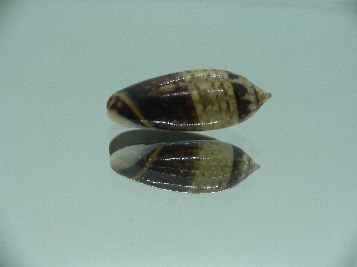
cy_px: 134
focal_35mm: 35
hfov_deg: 52.6
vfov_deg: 40.7
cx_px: 178
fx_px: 361
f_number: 2.8
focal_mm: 4.6
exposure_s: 1/60
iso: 80
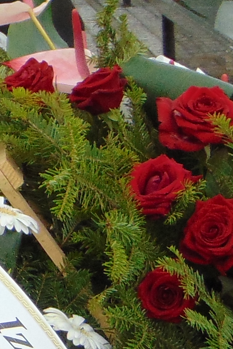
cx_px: -369
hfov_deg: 6.4
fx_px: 1960
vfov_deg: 10.2
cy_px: 167
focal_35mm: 202
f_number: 3.2
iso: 80
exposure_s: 1/500
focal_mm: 6.3
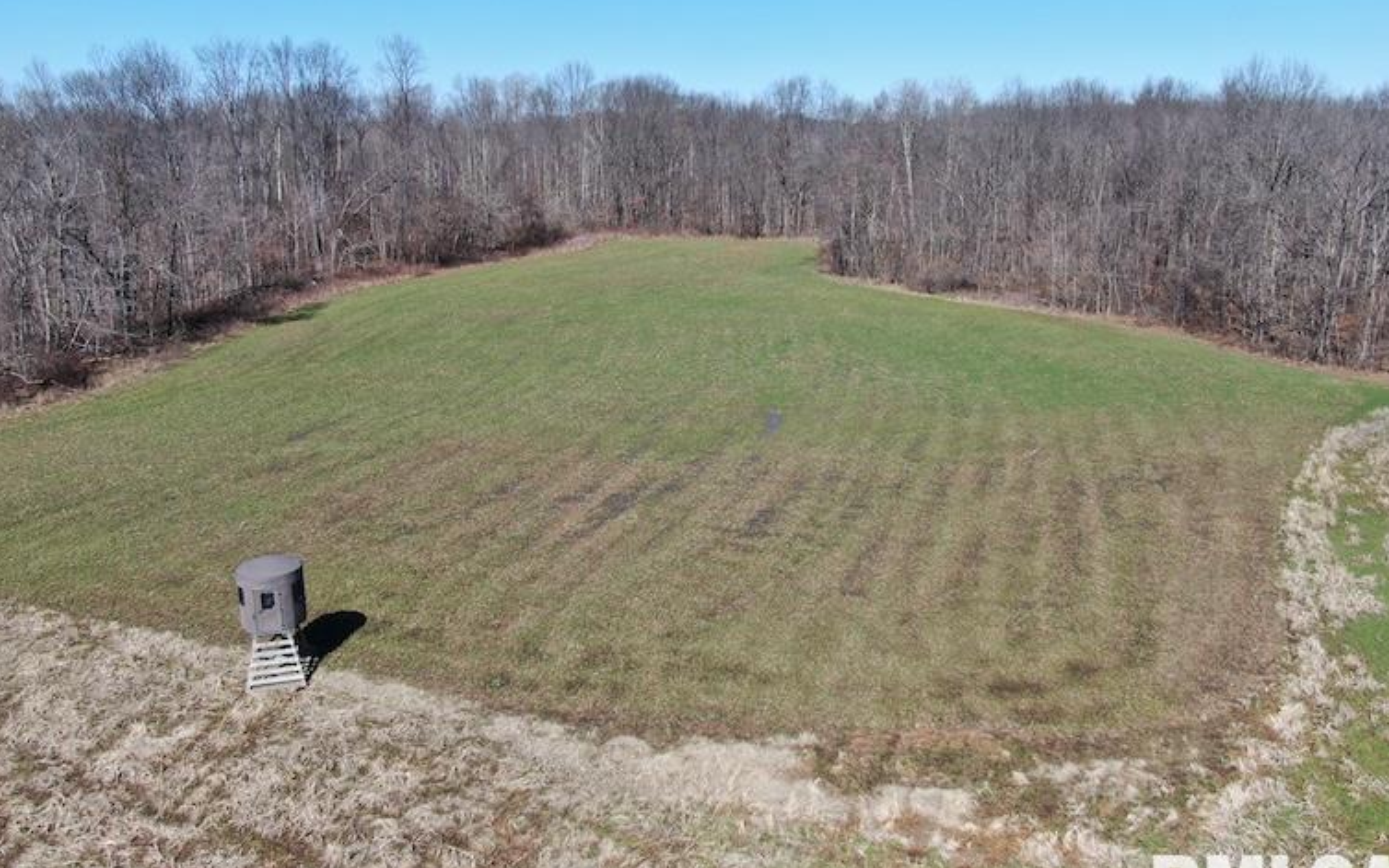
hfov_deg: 68.4
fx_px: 1022
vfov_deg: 46.0
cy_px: 396
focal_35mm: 27
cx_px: 696
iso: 100
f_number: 2.8
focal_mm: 4.39
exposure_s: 1/1250
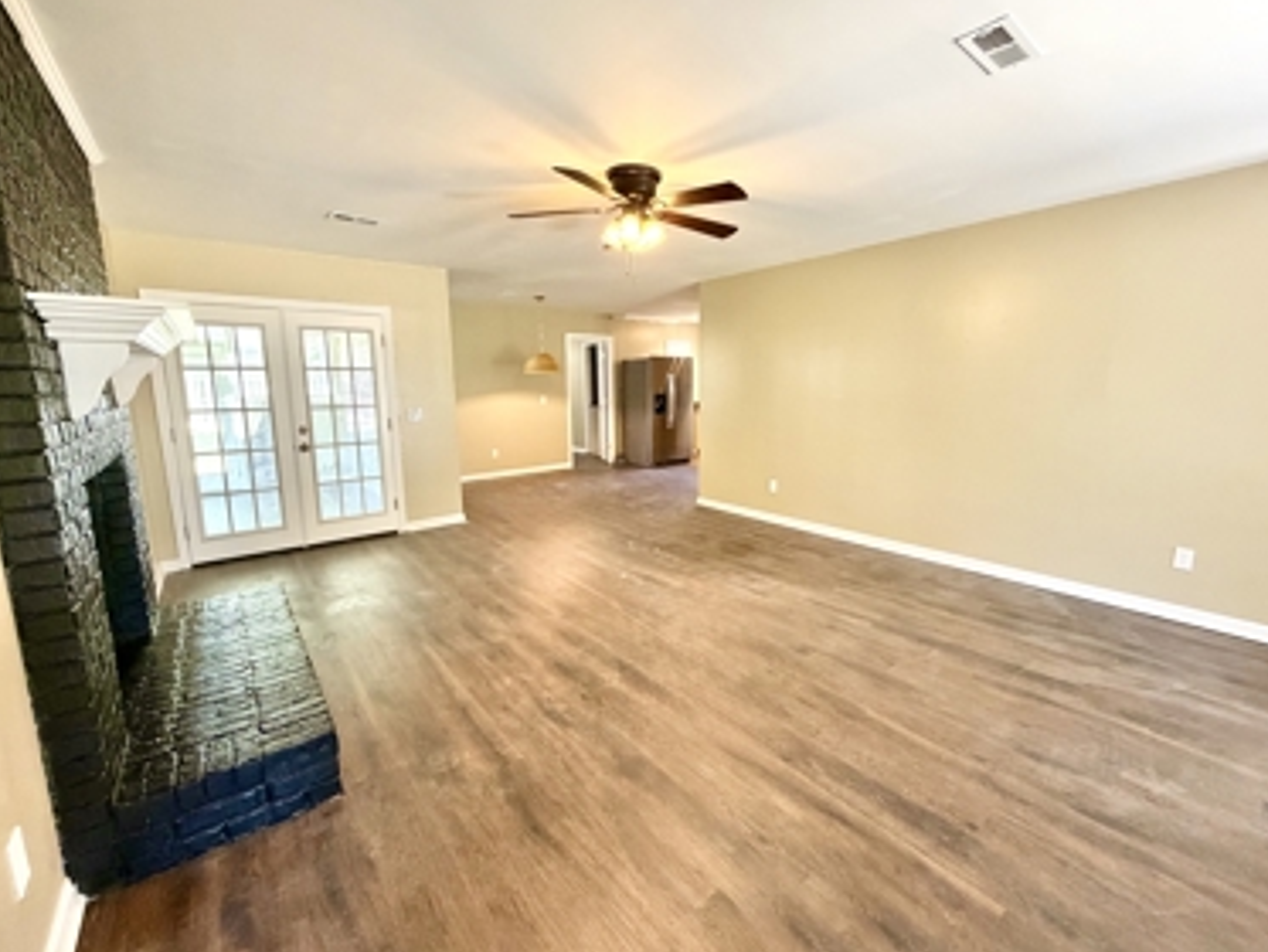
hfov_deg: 98.1
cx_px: 666
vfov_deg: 81.8
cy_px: 462
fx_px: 550
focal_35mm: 15
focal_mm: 2.22
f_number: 2.2
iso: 400
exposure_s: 1/60
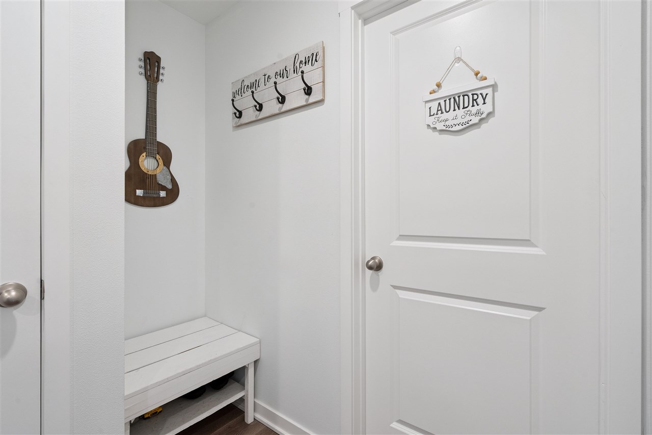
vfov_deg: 73.7
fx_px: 290
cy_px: 218
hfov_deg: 96.7
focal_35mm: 16
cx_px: 326
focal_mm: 16
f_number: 9
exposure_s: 1/10
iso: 400
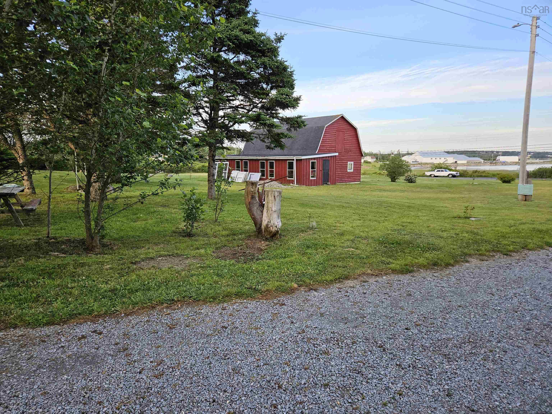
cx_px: 276
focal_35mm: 23
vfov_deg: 58.9
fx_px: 367
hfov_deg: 73.9
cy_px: 207
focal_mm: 5.4
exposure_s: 1/431
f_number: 1.8
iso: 40
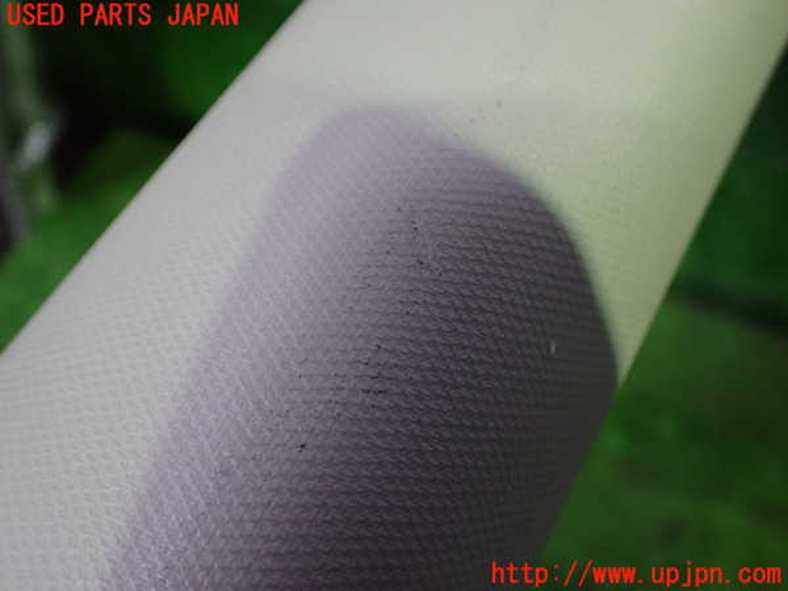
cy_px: 296
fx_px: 683
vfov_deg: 46.8
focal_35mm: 30
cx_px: 394
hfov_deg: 60.0
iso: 800
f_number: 2.3
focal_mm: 5.4
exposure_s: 1/125
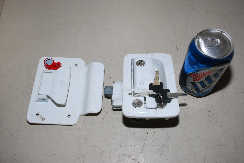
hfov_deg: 53.1
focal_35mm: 36
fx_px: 244
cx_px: 122
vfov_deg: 37.0
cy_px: 82
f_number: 5
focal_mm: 24
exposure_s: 1/60
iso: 200
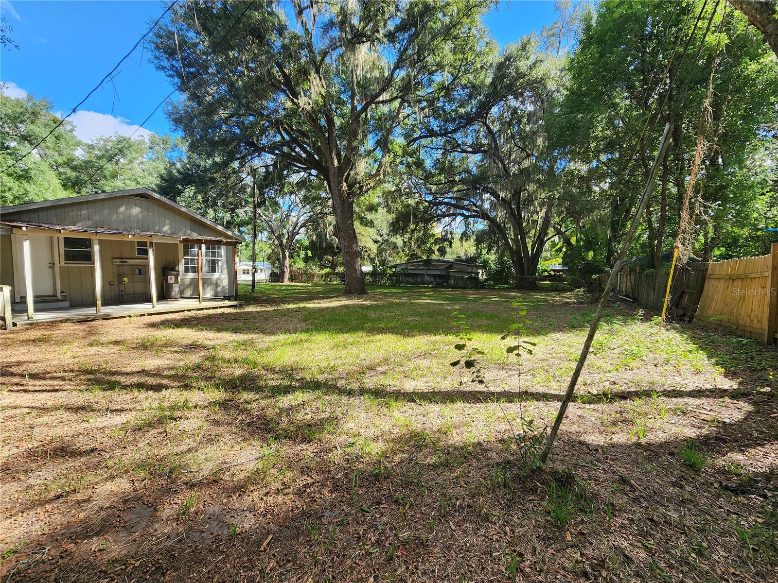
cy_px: 292
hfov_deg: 106.2
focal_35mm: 13
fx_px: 292
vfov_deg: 89.9
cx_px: 389
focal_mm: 2.2
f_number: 2.2
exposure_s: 1/379
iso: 50
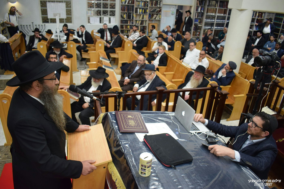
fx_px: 213
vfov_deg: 48.0
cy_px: 94
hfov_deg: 67.4
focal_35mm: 27
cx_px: 142
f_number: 3.5
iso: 1400
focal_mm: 18
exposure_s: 1/60
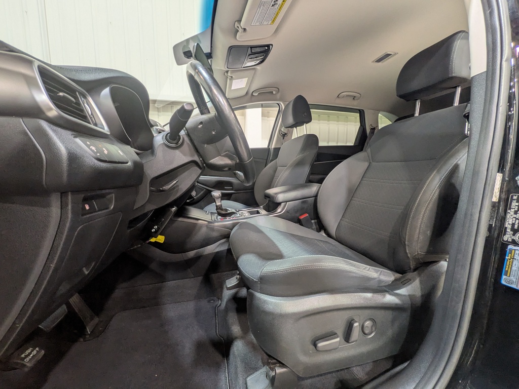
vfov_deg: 85.7
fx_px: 210
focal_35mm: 14
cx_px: 260
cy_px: 194
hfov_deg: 102.1
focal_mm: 1.83
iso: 78
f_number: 2.2
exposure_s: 1/25
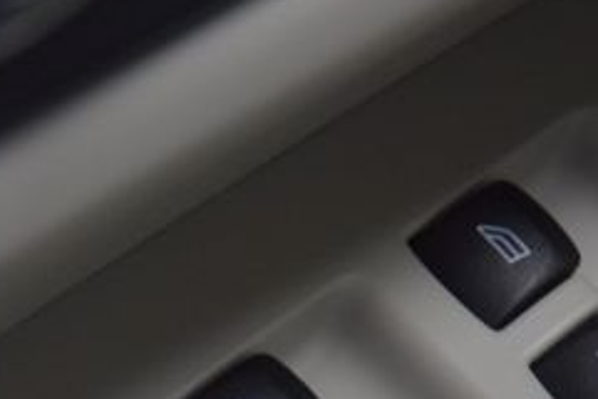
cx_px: 325
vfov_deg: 4.9
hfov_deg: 7.4
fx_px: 4637
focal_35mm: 279
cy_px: 435
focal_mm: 70
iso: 1100
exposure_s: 1/125
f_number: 4.5
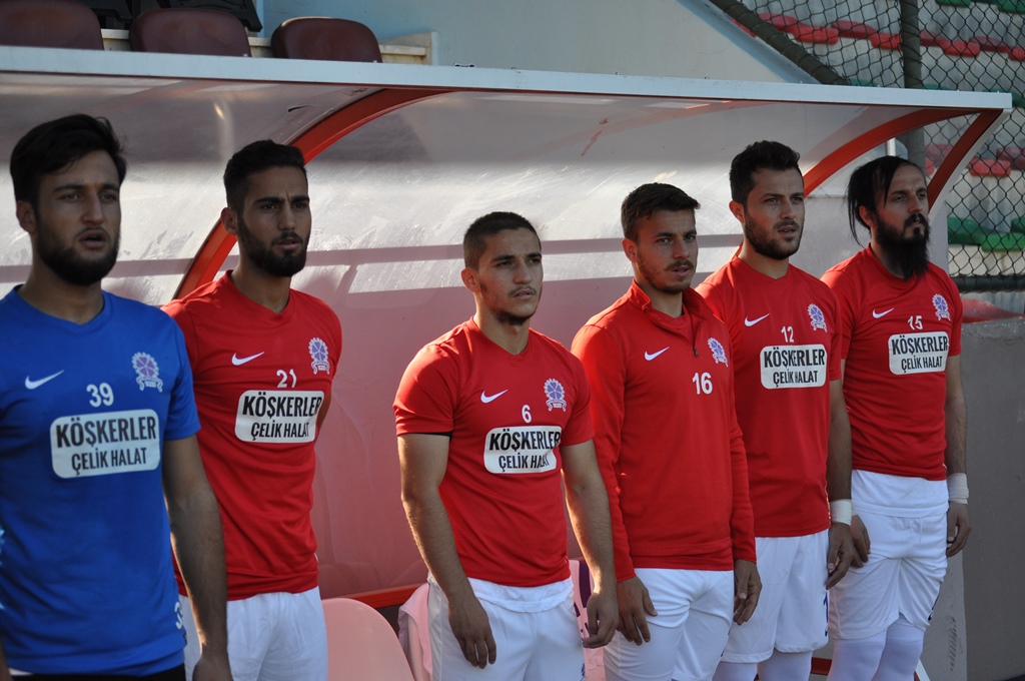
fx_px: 2346
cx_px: 512
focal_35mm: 82
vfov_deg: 16.5
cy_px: 340
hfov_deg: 24.6
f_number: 4
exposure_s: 1/1000
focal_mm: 55
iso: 450
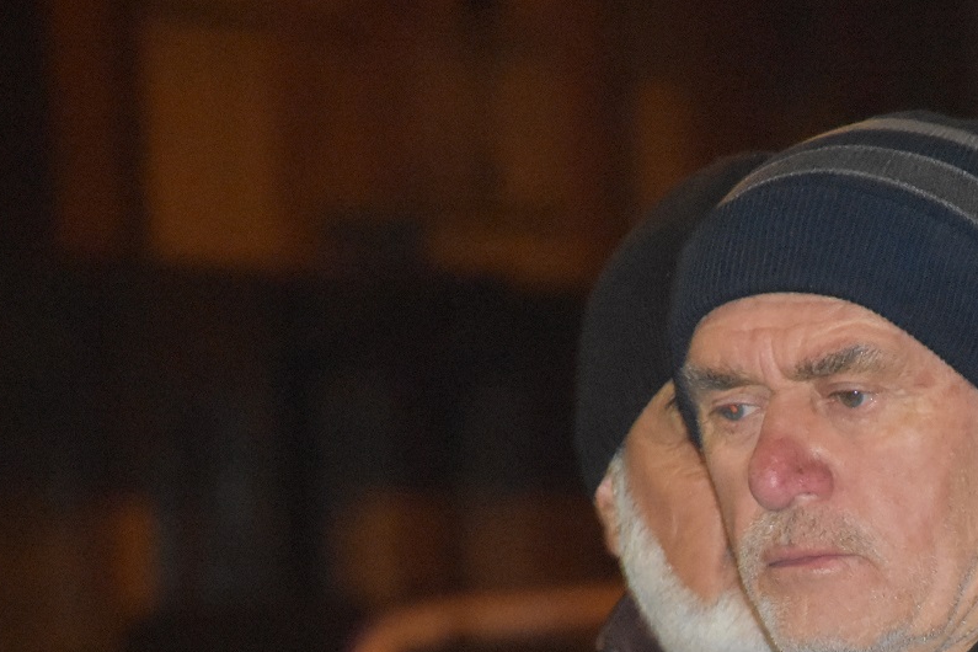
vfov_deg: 2.6
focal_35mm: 528
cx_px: 957
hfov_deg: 3.9
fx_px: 14343
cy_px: 776
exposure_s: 1/60
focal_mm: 140
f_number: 5.6
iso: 6400
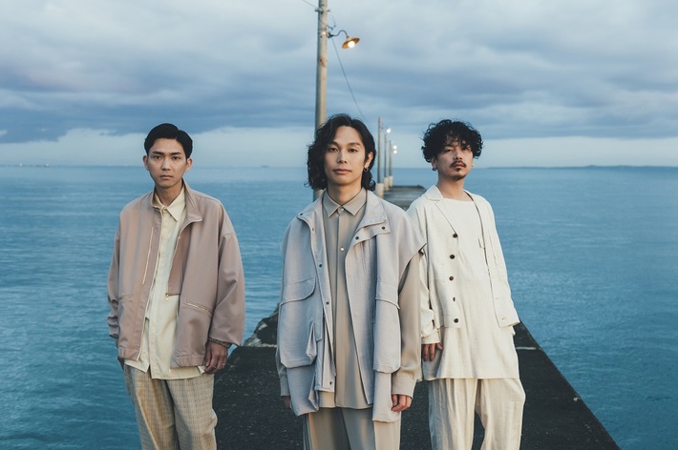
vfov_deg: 26.9
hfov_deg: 39.6
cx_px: 339
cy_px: 225
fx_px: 941
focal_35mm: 50
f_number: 5.6
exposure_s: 1/80
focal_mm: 50
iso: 800
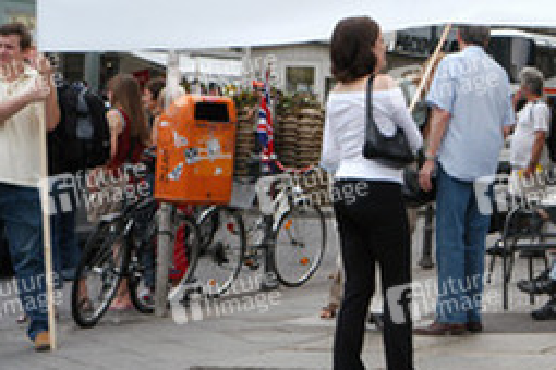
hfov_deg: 14.7
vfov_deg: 9.9
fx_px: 2131
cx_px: 472
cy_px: 135
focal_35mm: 138
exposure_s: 1/160
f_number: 9
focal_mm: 52
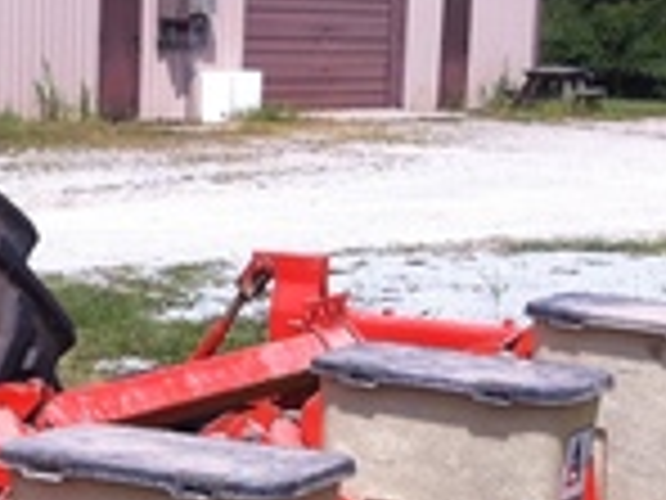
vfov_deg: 11.2
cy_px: 694
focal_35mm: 128
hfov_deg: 15.2
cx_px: 45
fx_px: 2463
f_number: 2.8
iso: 80
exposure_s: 1/1371
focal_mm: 3.85
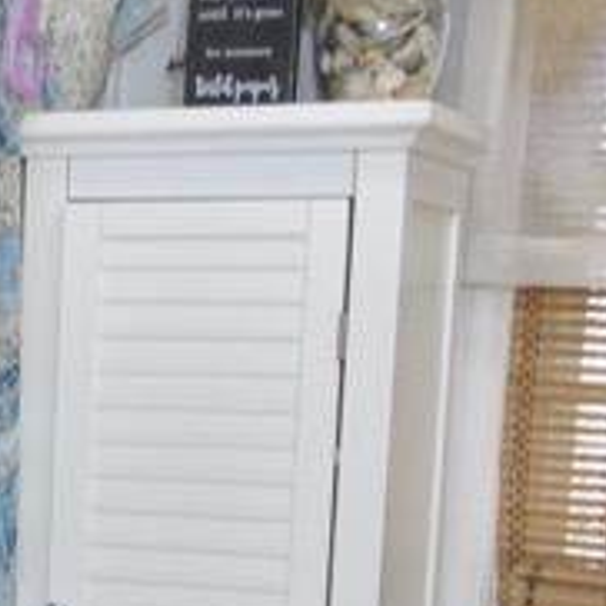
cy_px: 566
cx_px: -623
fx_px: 2080
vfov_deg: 16.3
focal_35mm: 105
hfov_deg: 13.9
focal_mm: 10
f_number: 4
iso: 280
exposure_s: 1/30
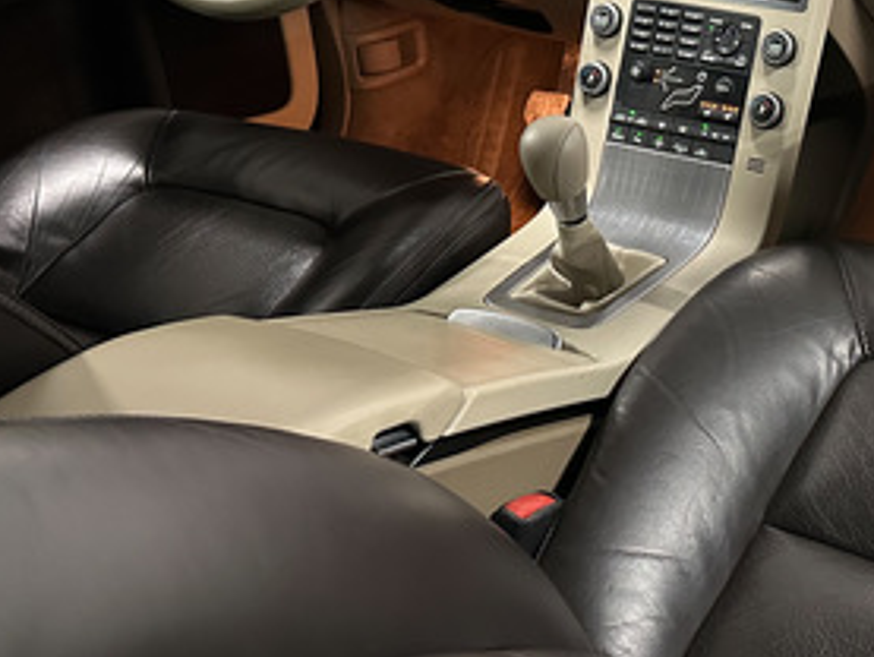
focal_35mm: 52
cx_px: 776
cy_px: 231
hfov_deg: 34.8
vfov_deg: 27.9
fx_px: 1313
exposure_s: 1/40
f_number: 1.8
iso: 1000
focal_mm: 6.86
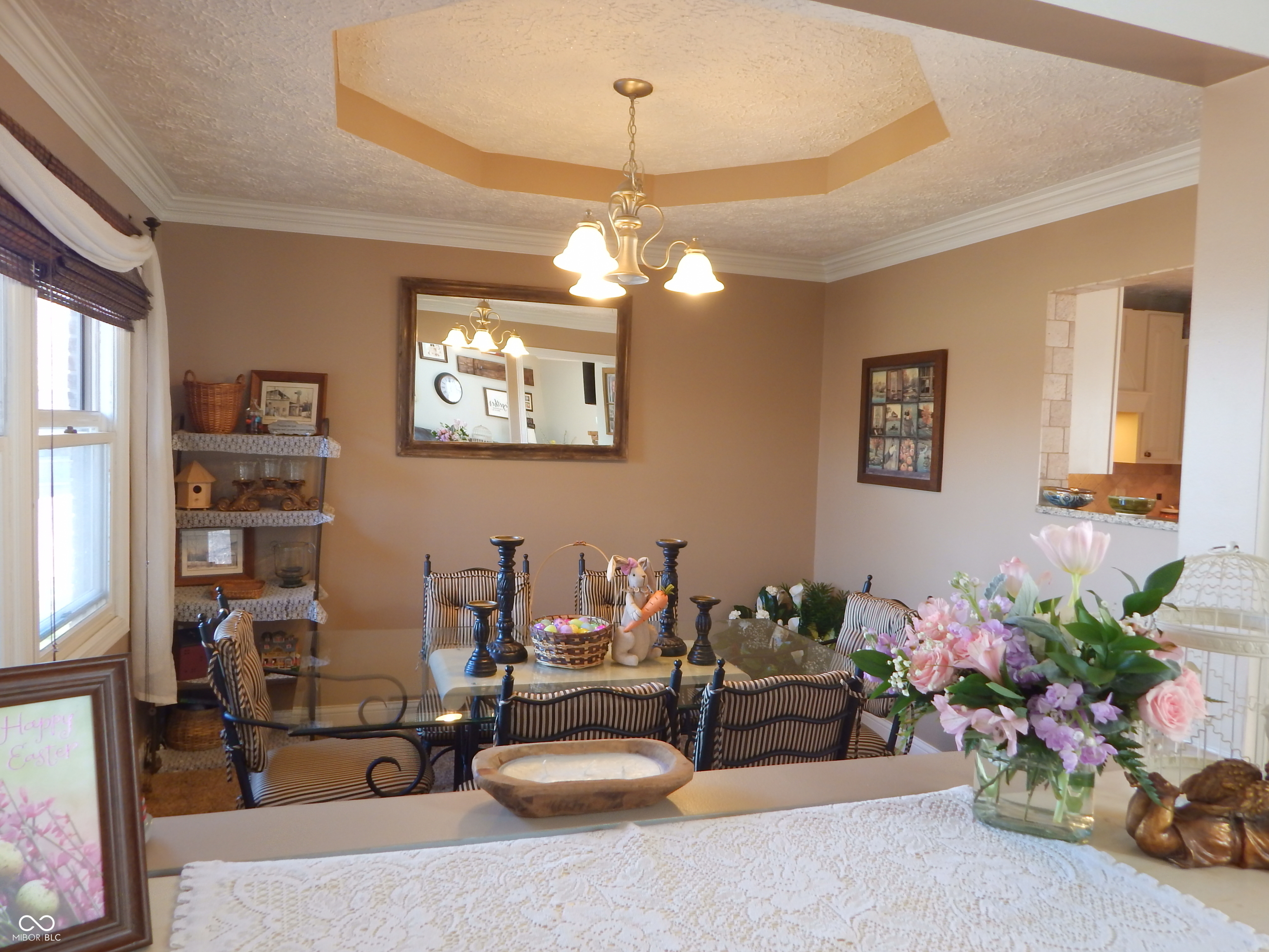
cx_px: 634
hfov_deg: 76.4
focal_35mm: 22
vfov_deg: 61.1
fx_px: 807
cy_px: 476
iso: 250
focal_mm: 4
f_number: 3
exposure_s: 1/30
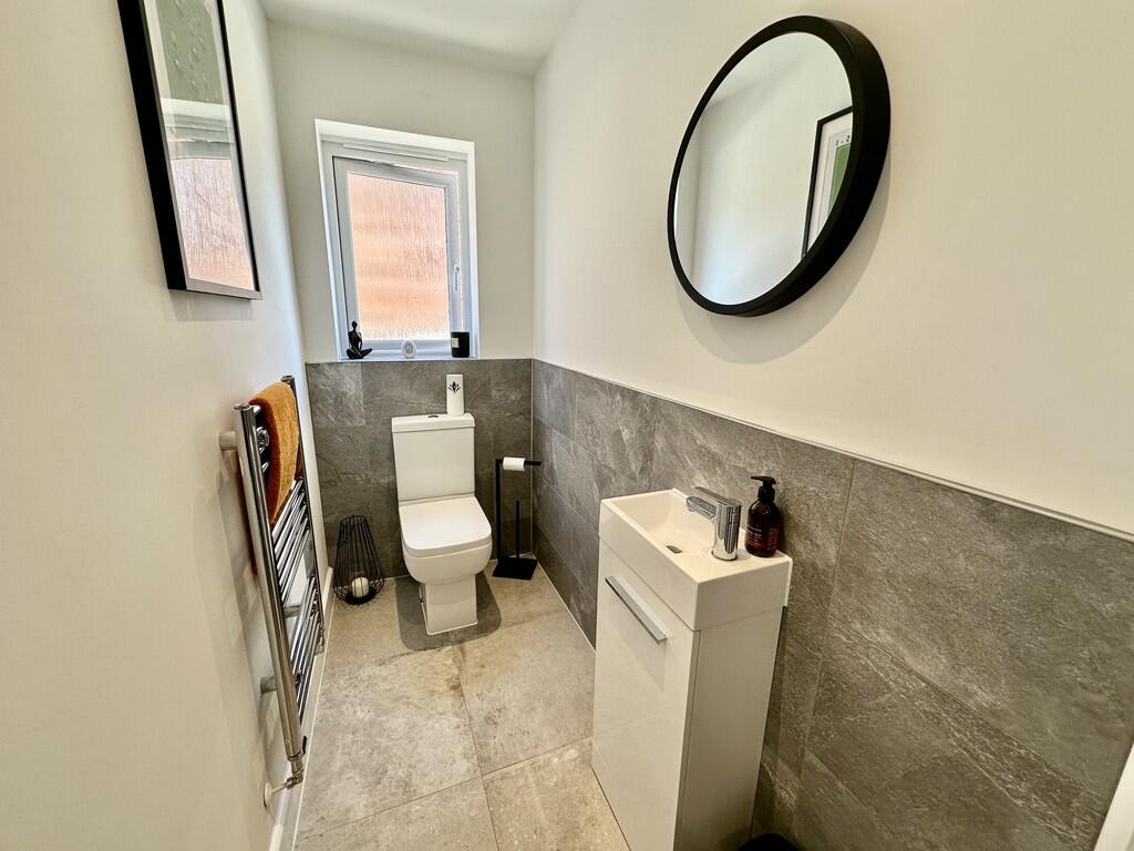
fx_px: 459
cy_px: 426
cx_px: 567
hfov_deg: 102.1
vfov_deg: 85.7
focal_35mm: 14
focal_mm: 2.22
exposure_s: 1/100
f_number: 2.2
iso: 125
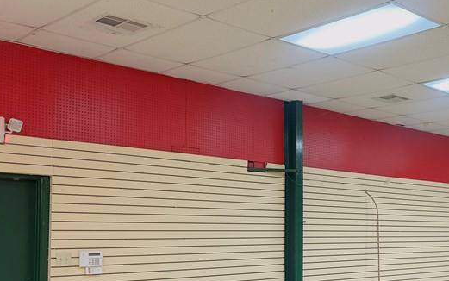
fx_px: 612
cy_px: 209
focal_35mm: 50
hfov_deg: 37.6
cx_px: 406
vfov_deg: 25.6
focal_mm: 6.86
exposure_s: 1/60
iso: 200
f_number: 1.78
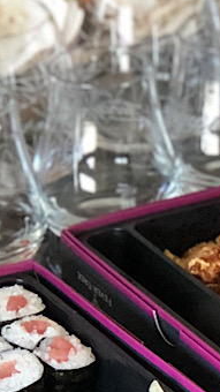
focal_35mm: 219
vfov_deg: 9.8
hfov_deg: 5.5
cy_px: 293
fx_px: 2273
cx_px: 369
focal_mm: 6.6
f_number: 2.8
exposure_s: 1/30
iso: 200
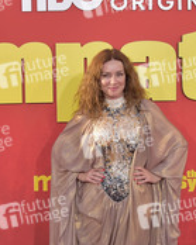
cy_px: 177
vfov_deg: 27.6
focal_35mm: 68
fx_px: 494
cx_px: 135
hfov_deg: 22.3
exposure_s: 1/1250
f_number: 6.3
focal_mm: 28
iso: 1250
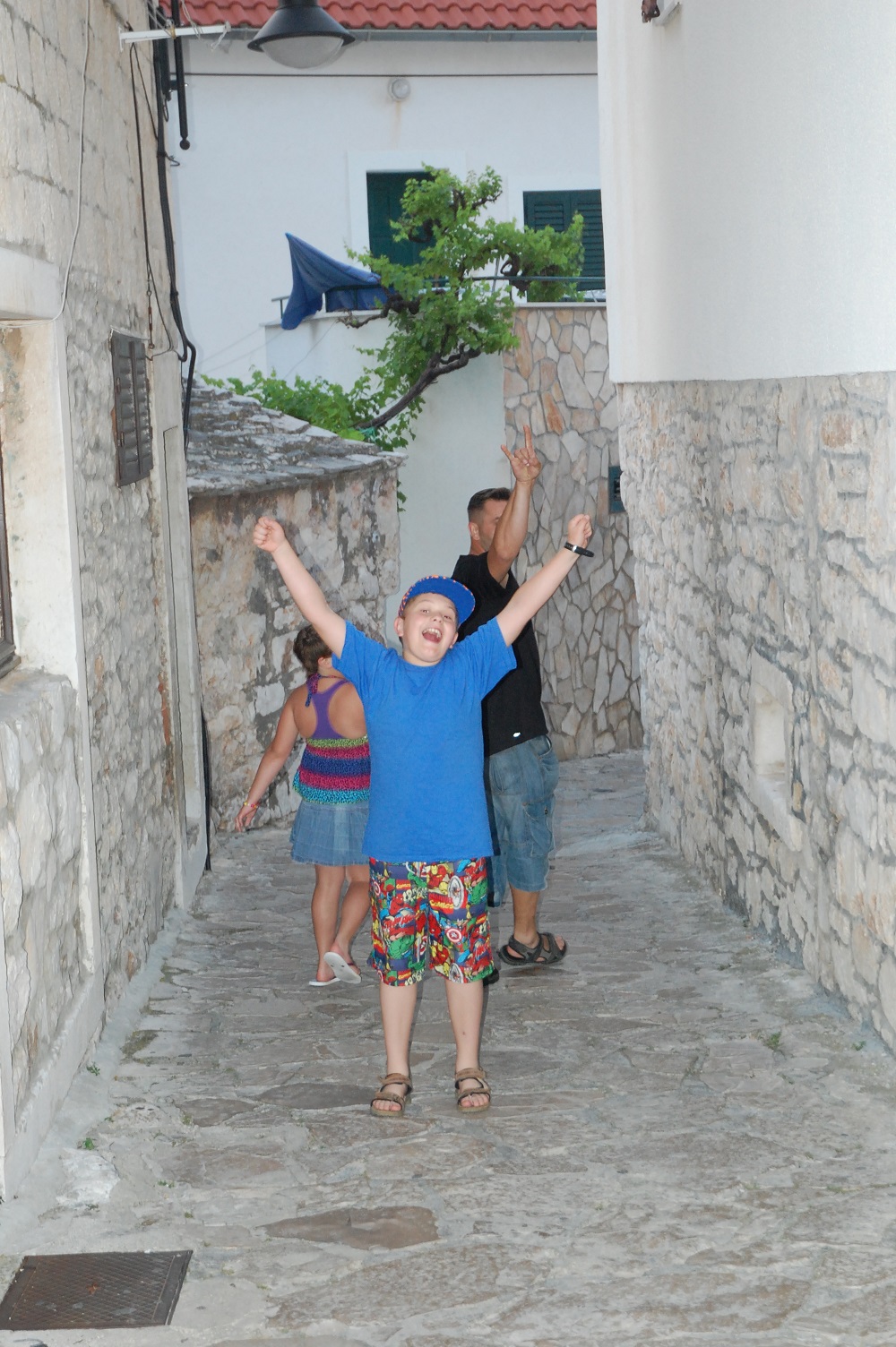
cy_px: 674
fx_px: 2244
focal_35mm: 60
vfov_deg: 33.4
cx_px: 448
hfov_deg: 22.6
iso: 1000
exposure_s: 1/60
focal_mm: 40
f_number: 4.5
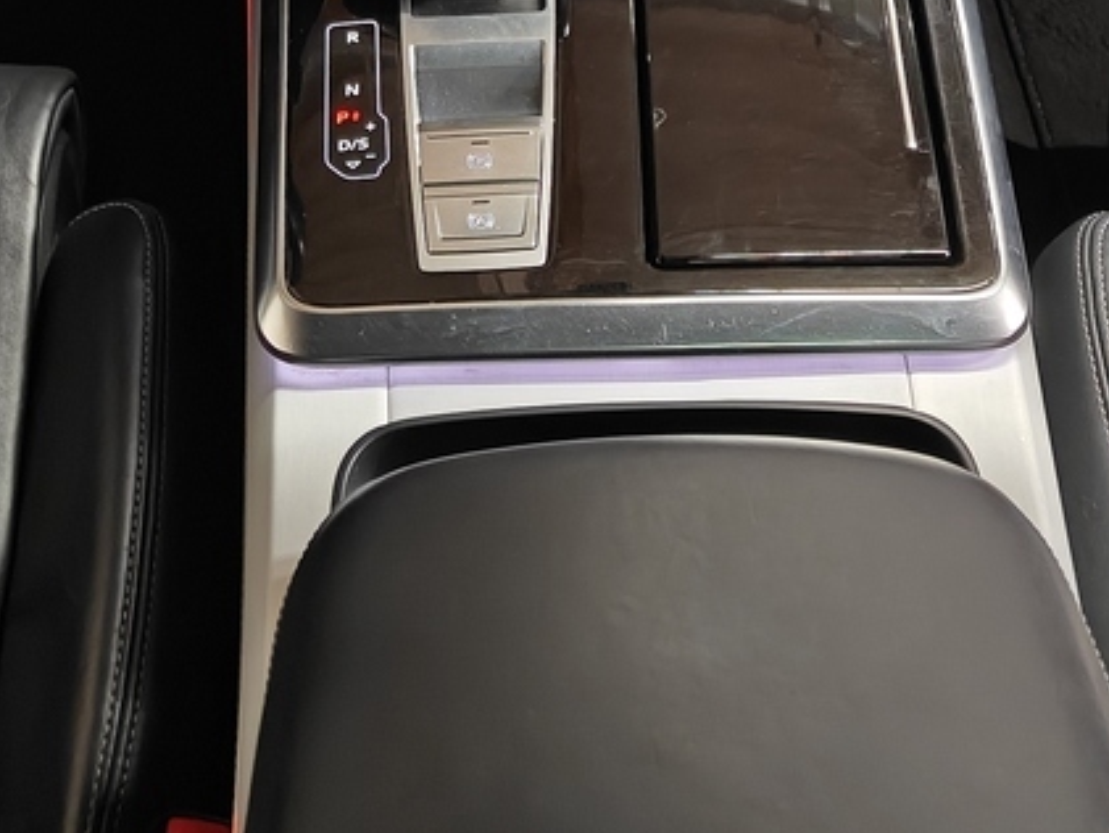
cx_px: 511
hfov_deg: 23.8
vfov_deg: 16.0
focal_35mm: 82
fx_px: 2628
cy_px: -532
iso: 160
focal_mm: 5.59
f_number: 1.8
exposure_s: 1/50
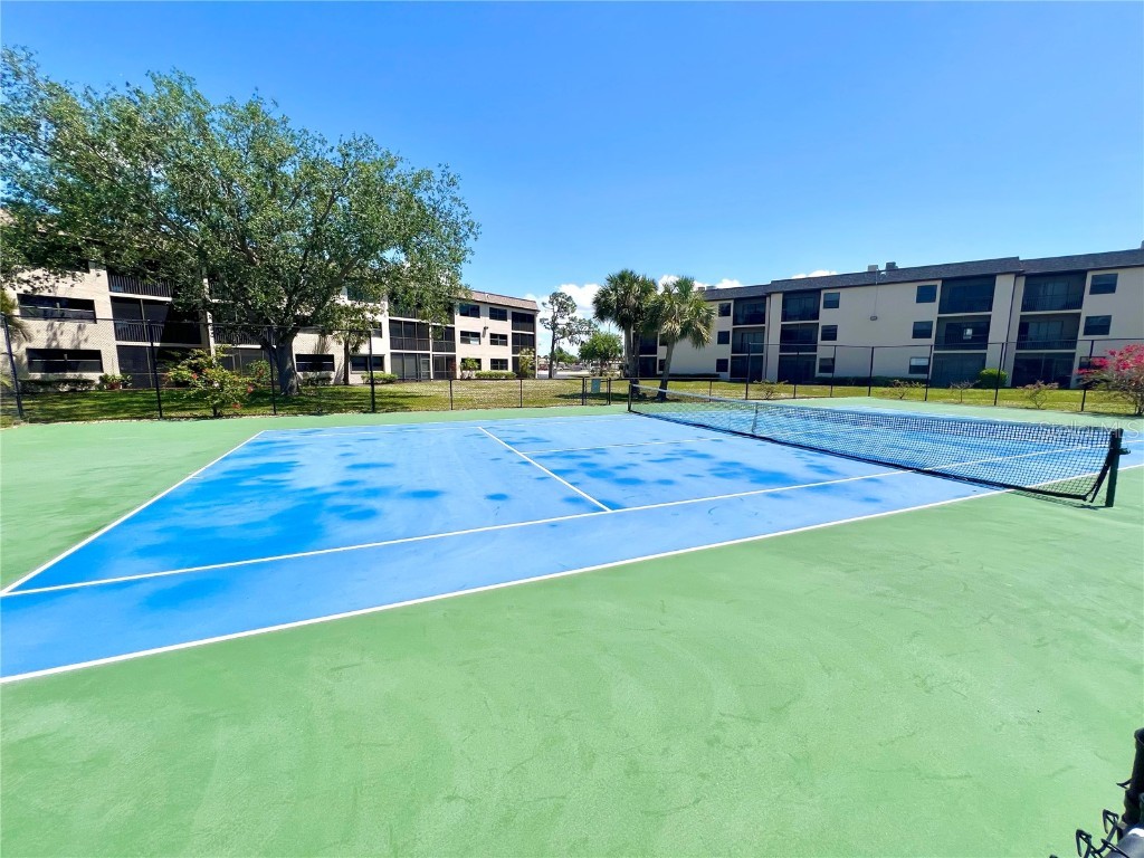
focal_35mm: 13
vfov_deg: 89.9
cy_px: 429
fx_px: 430
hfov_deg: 106.2
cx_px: 572
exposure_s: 1/2179
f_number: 1.8
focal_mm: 1.57
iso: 32
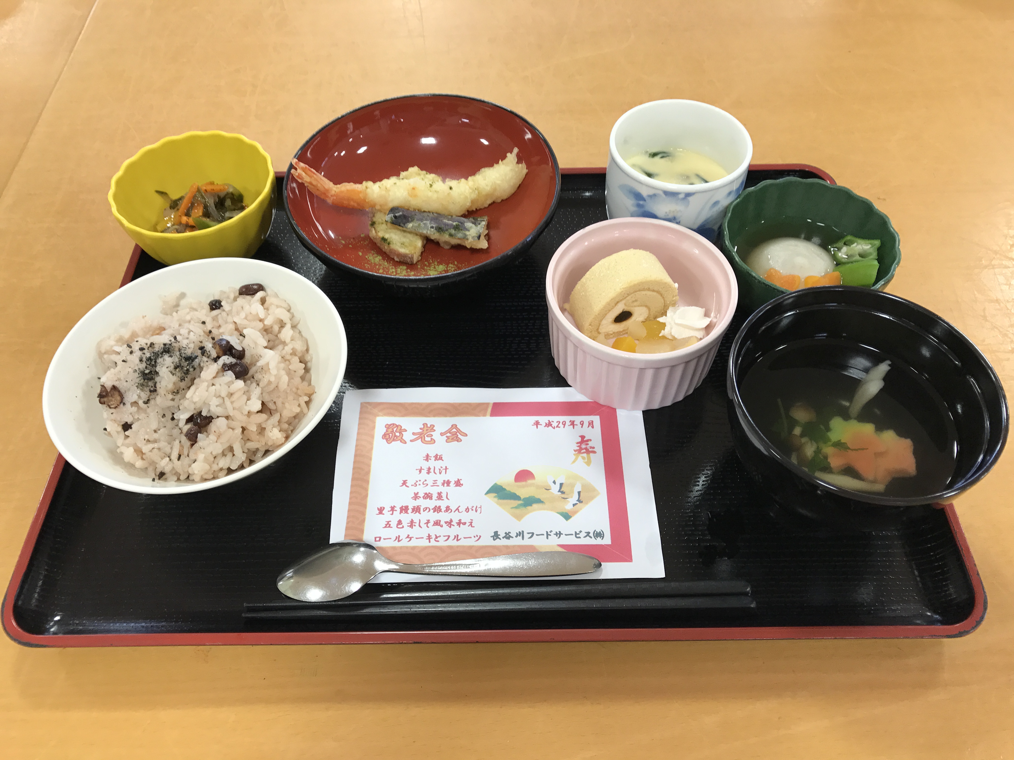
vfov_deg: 49.7
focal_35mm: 28
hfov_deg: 63.4
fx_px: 820
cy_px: 380
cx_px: 507
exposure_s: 1/50
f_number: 1.8
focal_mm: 3.99
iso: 32
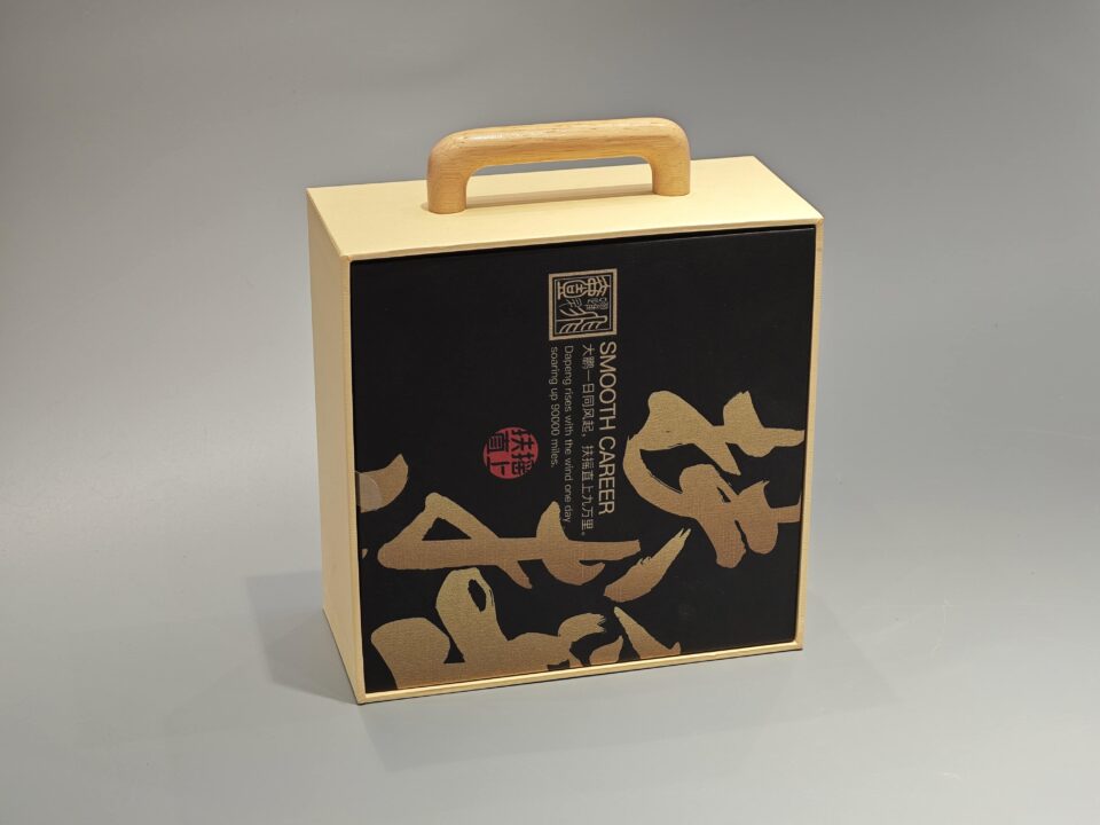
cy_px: 412
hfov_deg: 26.0
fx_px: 2383
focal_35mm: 75
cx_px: 550
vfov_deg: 19.6
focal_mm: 10.1
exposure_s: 1/100
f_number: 2
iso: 125
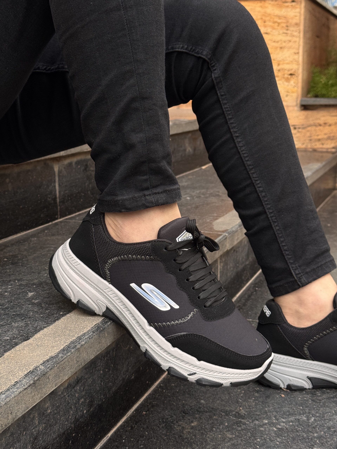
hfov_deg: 30.3
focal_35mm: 48
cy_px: 224
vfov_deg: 39.7
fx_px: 623
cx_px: 168
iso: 100
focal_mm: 6.76
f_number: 1.78
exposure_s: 1/100
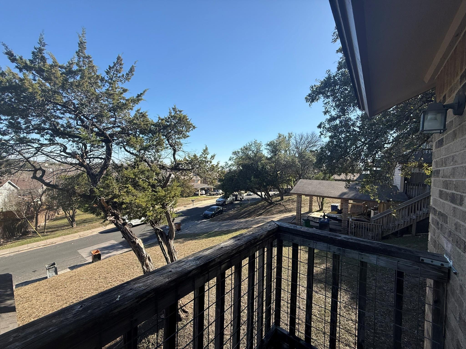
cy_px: 174
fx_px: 188
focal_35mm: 14
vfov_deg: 85.7
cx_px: 233
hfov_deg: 102.1
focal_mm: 2.22
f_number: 2.2
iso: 50
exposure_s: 1/1368
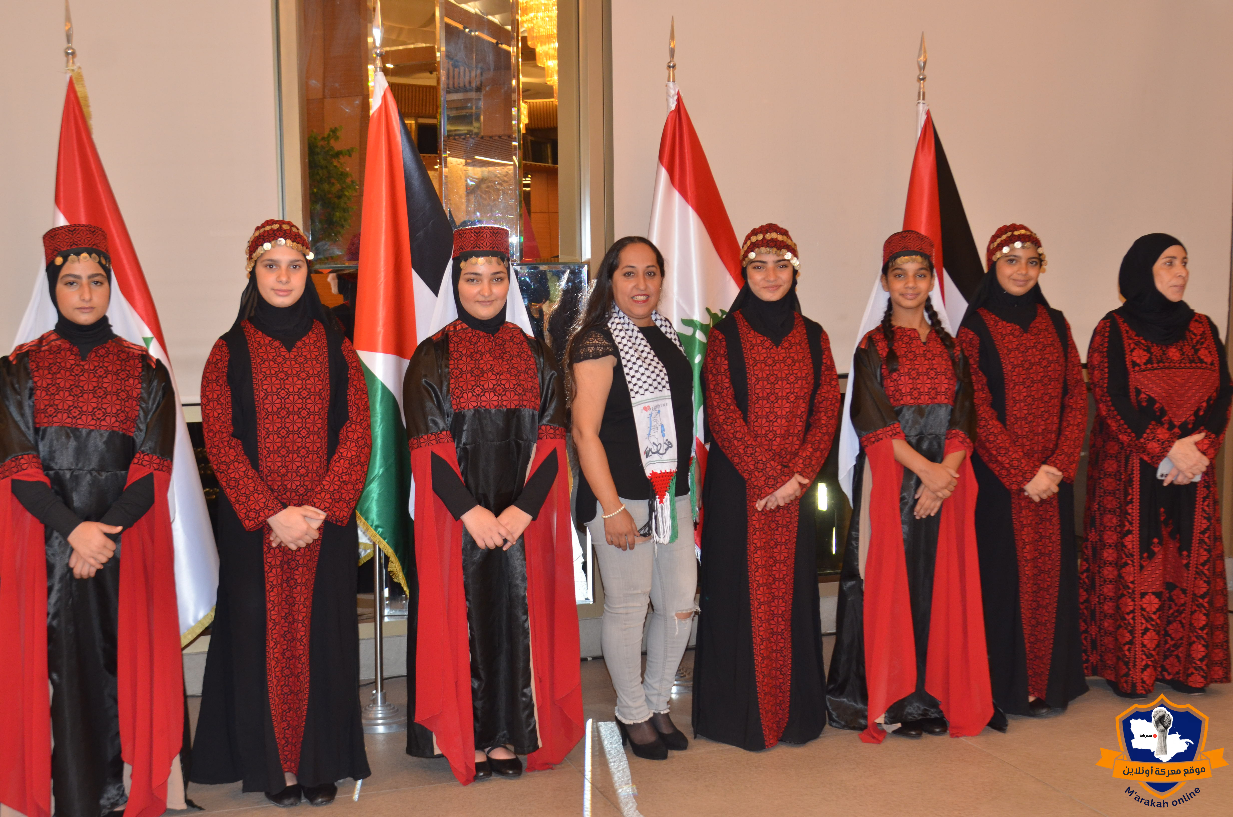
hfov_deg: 43.7
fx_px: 1538
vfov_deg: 29.7
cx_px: 616
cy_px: 408
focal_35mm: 45
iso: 800
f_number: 4
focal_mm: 30
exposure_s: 1/60
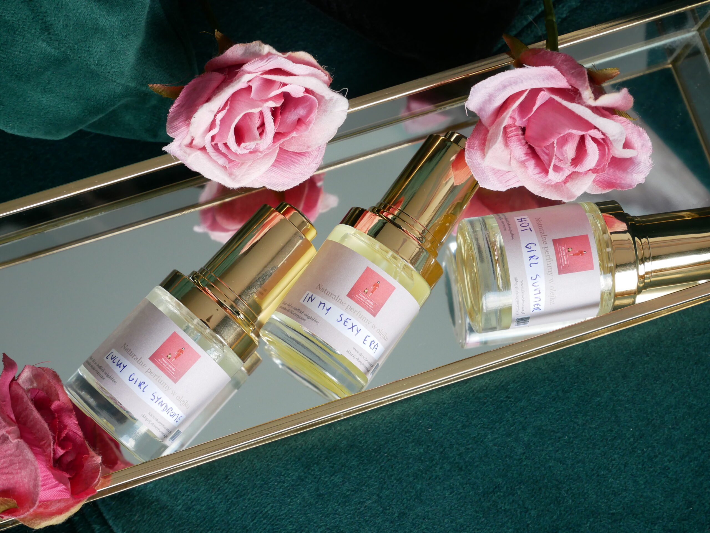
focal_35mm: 64
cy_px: 266
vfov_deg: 22.9
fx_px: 1313
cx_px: 355
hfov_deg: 30.3
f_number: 5.6
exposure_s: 1/80
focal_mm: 32
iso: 640
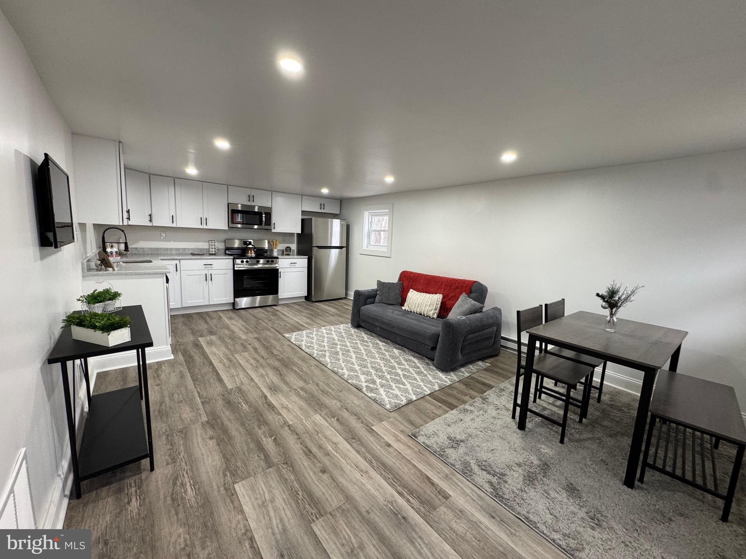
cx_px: 373
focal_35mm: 14
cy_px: 280
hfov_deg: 102.1
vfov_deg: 85.7
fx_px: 302
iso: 200
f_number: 2.2
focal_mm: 2.22
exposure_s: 1/60
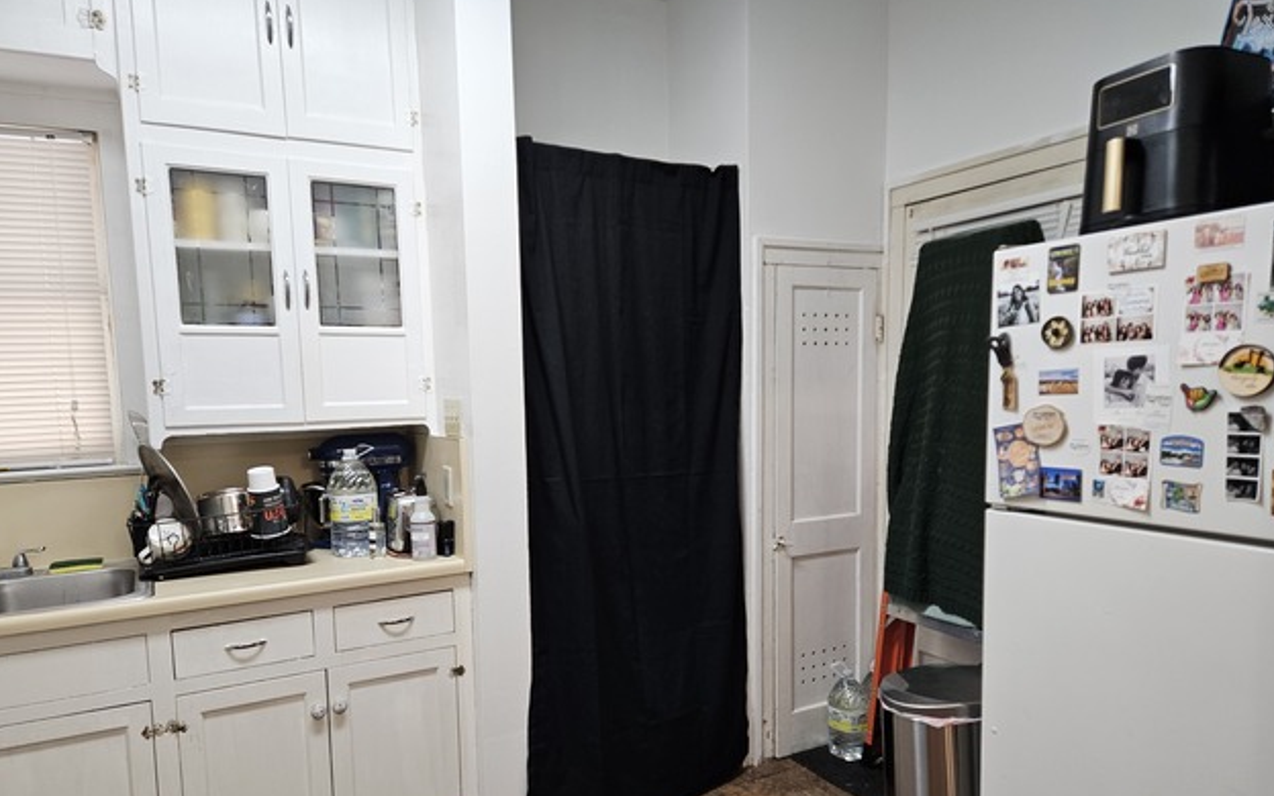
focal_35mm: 25
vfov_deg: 49.1
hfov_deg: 72.5
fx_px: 868
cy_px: 459
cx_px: 631
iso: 200
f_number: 1.8
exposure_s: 1/120
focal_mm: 5.4
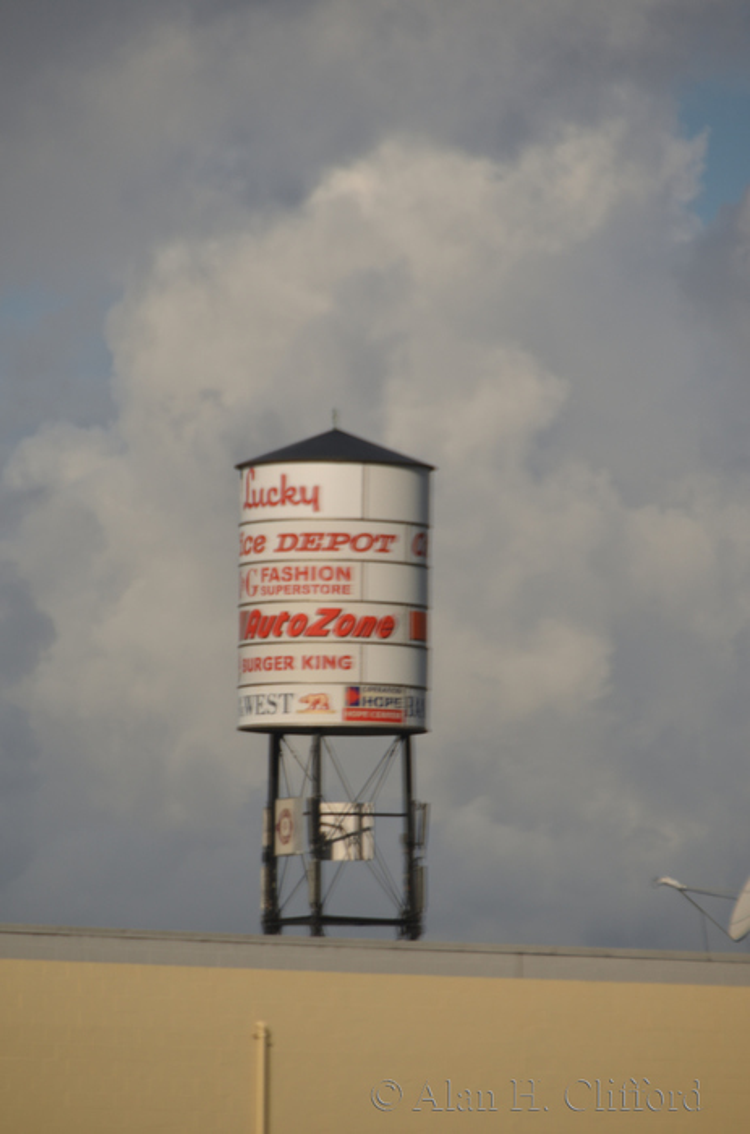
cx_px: 375
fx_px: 9426
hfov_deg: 4.6
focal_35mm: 300
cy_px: 567
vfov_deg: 6.9
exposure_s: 1/250
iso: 100
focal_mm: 200
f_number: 5.6
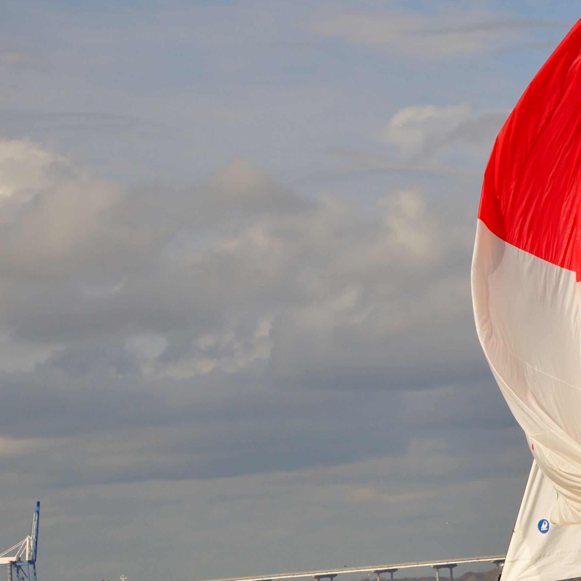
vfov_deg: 7.6
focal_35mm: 231
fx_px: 4387
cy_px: 355
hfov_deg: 7.5
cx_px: 671
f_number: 11
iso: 200
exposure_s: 1/500
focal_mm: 75
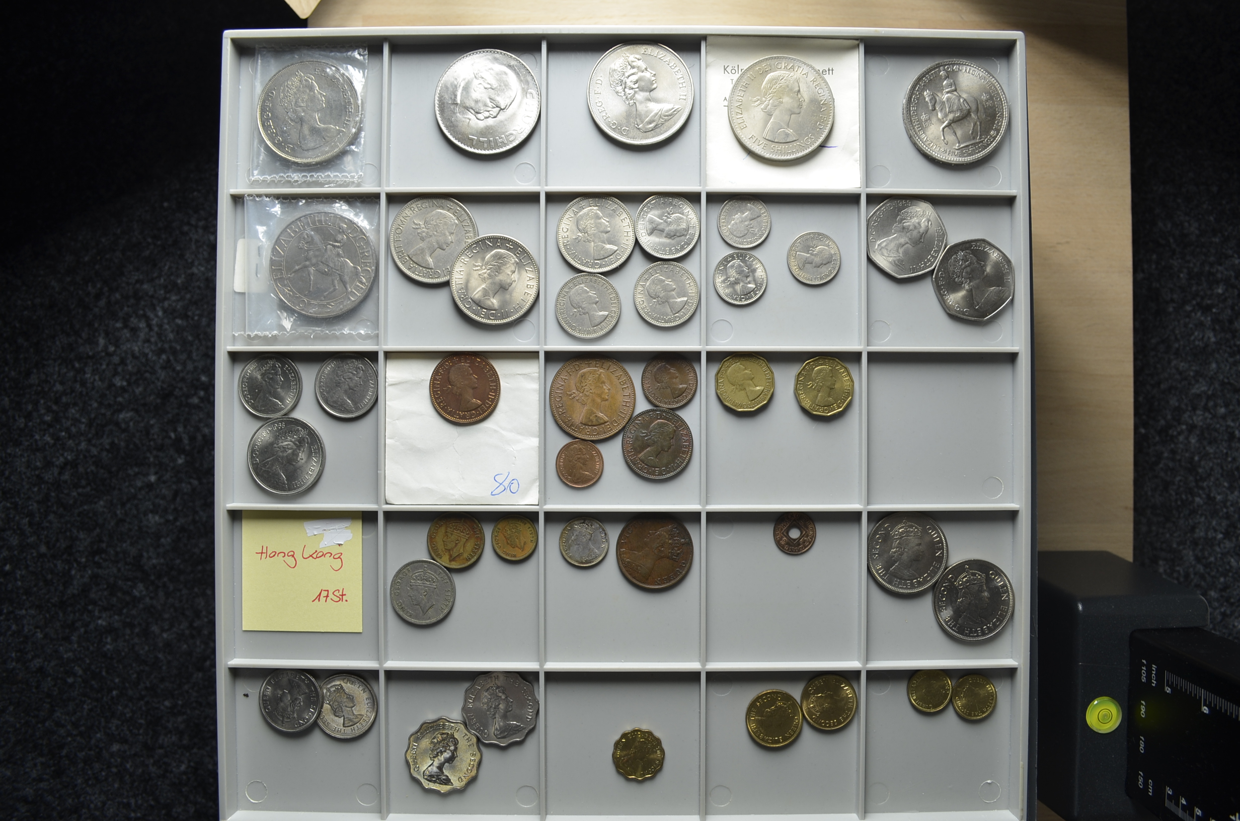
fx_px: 928
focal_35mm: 27
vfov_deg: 47.7
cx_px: 620
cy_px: 410
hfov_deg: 67.5
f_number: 5.6
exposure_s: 1/60
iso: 100
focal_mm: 18
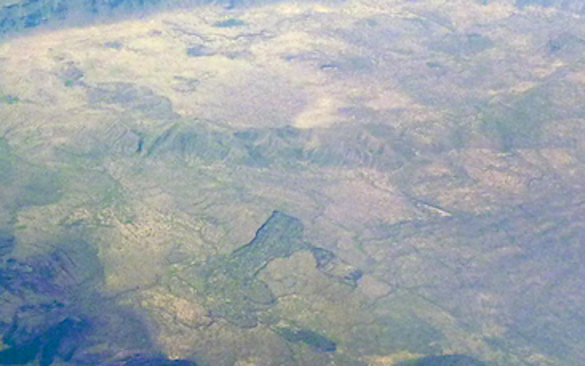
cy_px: 117
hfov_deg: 16.7
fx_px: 1994
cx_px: 232
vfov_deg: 10.5
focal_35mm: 125
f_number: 5
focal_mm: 12.8
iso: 400
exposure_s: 1/1300
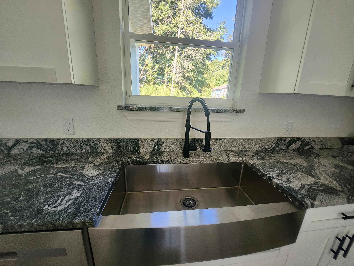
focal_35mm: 13
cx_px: 177
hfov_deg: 106.2
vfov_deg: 89.9
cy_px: 133
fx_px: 133
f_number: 2.2
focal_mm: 1.7
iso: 100
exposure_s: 1/60
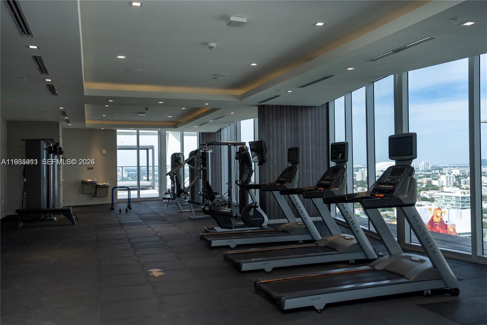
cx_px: 244
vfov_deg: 40.0
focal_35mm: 33
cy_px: 162
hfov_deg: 57.2
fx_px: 447
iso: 250
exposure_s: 1/250
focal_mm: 33
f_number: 4
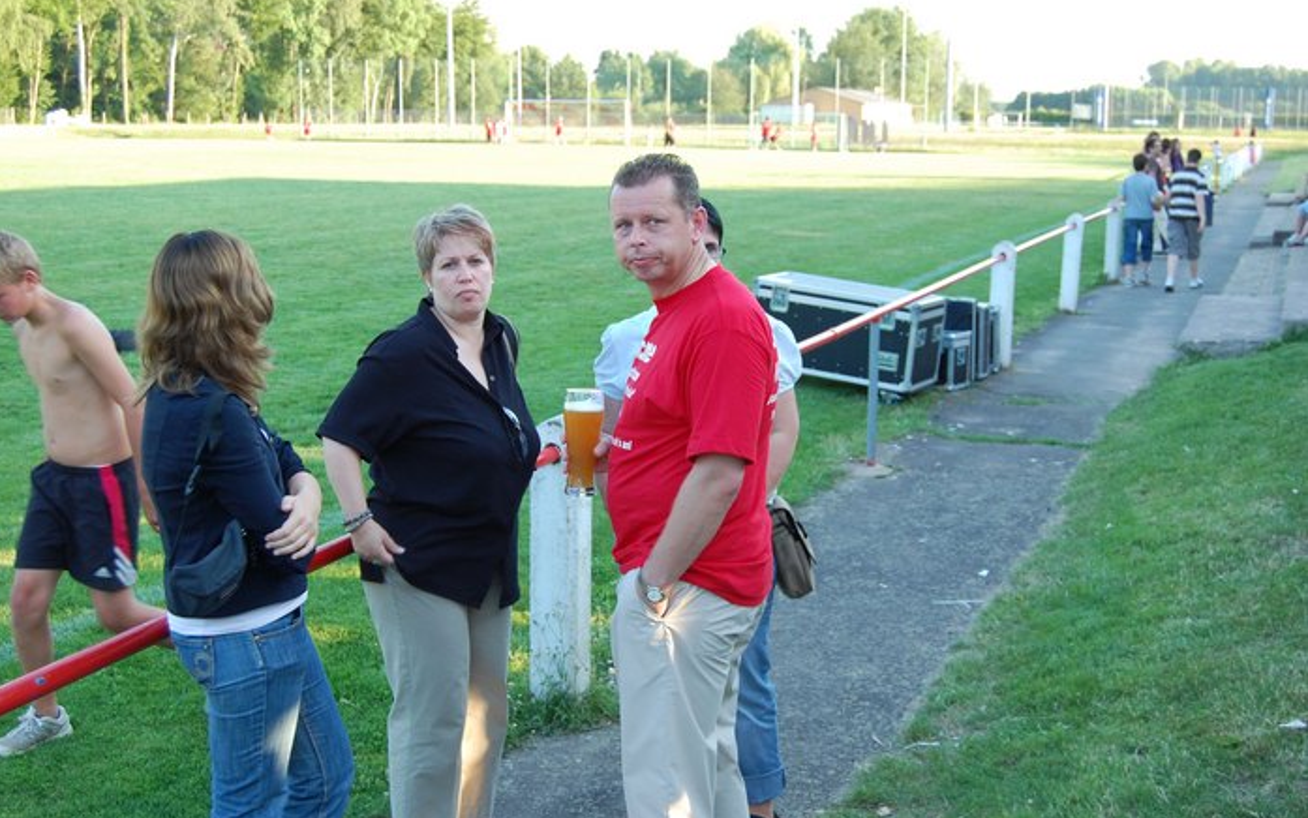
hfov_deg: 43.5
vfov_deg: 28.0
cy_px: 421
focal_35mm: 46
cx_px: 653
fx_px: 1640
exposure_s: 1/125
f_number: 5.6
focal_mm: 30
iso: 400
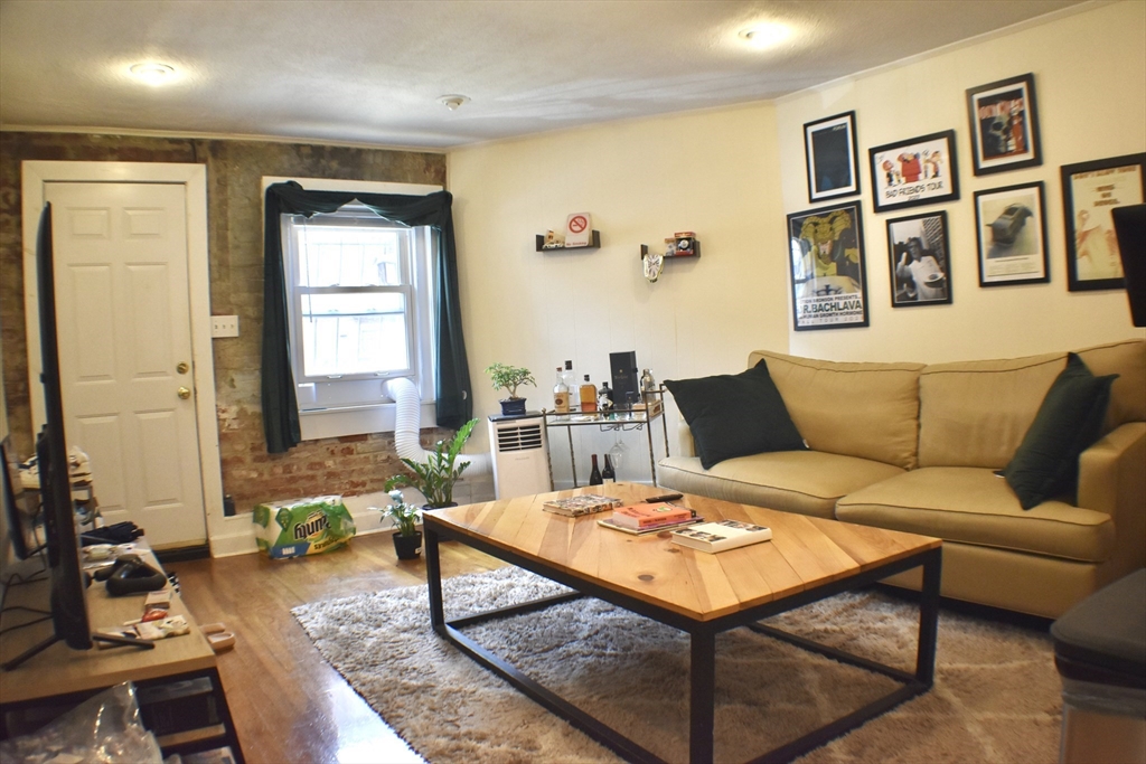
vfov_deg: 40.0
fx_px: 1051
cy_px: 382
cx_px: 573
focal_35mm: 33
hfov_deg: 57.2
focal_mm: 22
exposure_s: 1/125
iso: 800
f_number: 3.8
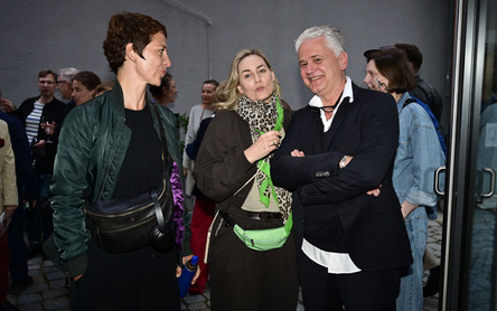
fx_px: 414
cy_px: 159
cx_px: 247
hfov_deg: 62.0
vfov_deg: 41.2
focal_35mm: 31
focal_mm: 29.5
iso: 1600
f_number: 4
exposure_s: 1/200
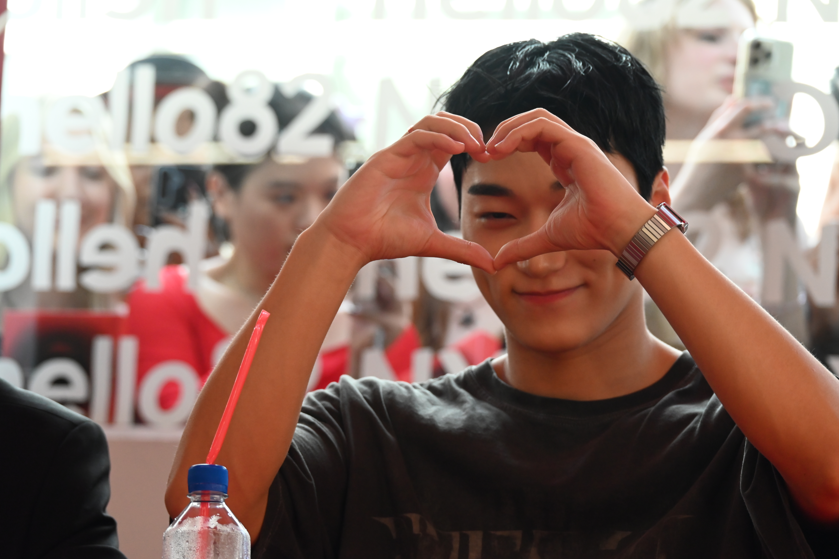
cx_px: 420
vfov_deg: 7.6
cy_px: 280
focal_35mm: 181
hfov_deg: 11.4
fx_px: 4218
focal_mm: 180
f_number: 7.6
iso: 3200
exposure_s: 1/200
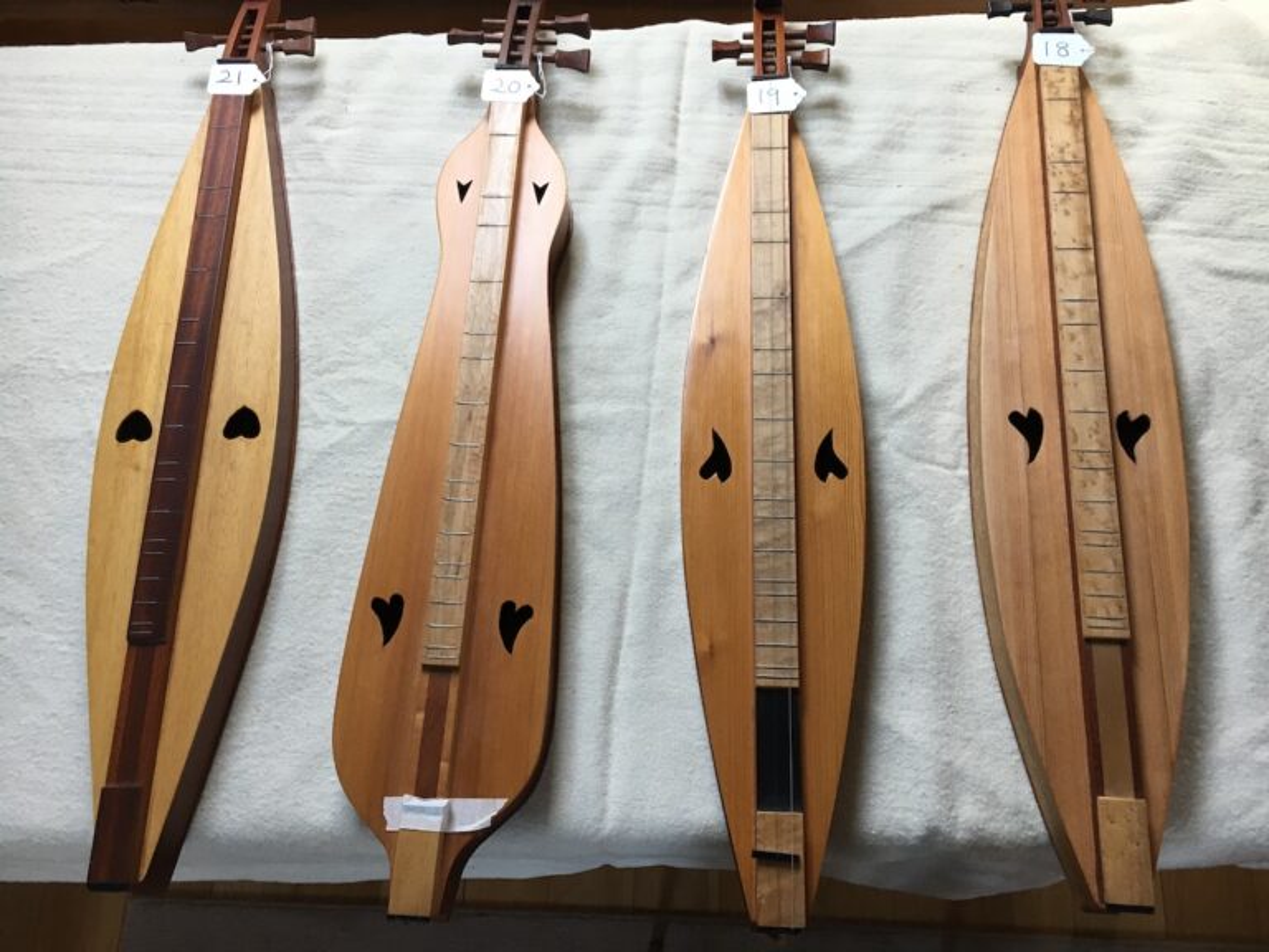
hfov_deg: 61.7
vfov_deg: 48.2
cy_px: 476
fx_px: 1063
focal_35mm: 29
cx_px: 634
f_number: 2.2
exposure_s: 1/33
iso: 50
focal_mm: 4.15
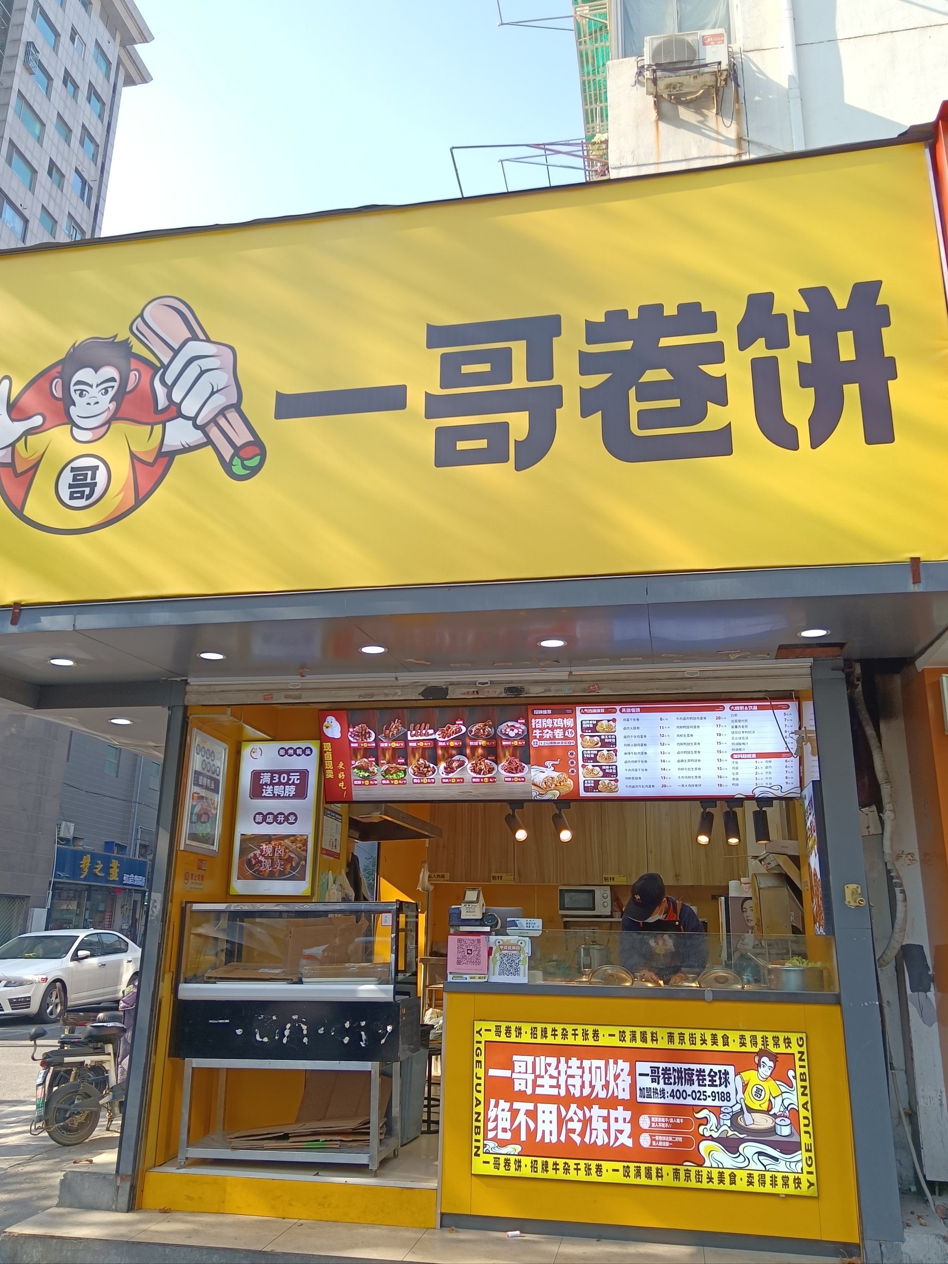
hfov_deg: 51.4
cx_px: 474
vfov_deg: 65.3
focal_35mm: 27
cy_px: 632
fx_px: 986
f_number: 1.9
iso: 100
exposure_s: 1/213
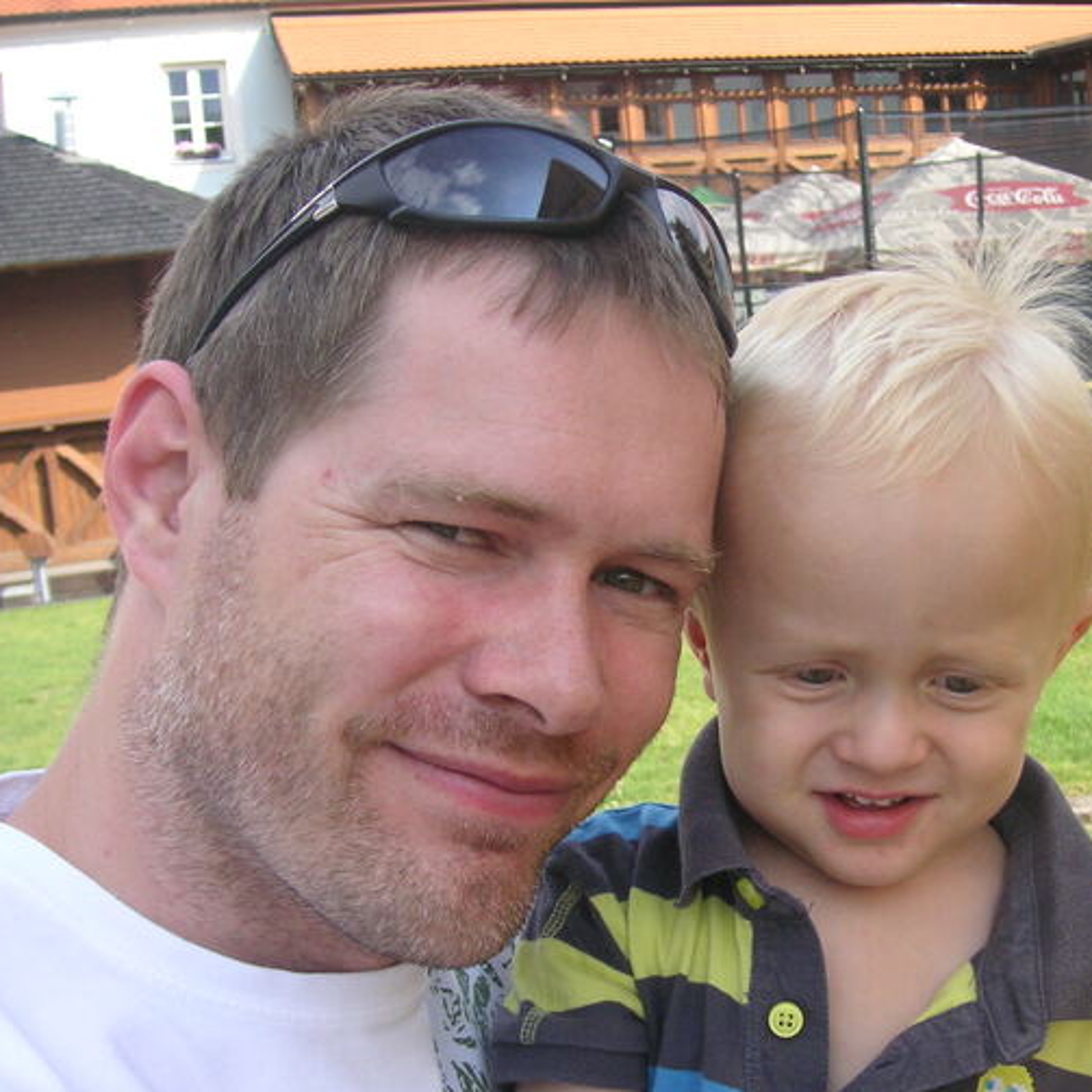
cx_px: 777
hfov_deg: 32.3
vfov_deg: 32.8
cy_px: 599
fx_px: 1856
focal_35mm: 52
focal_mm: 6.1
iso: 50
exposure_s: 1/350
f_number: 2.8
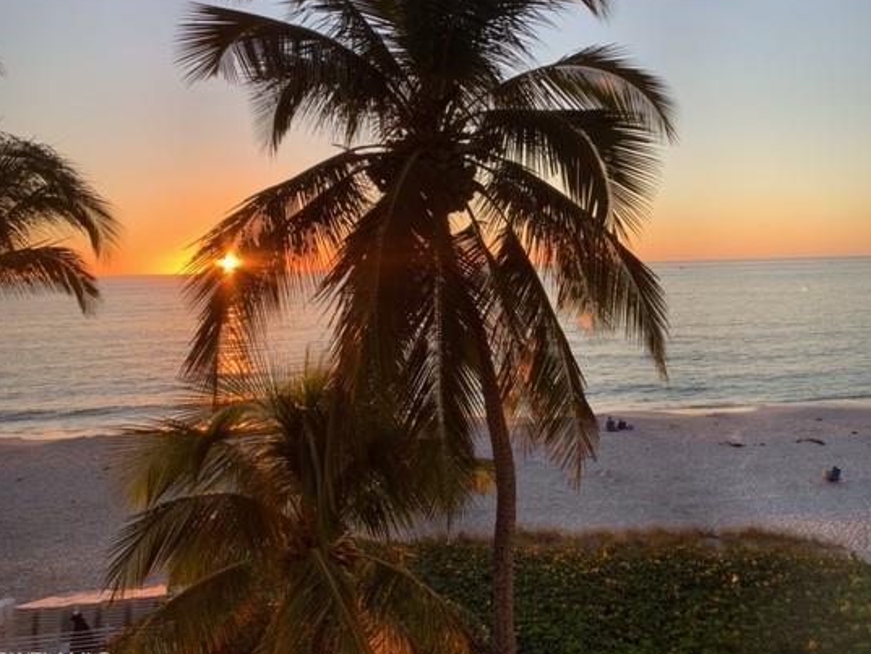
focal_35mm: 31
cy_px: 287
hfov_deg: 58.0
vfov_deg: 45.4
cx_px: 511
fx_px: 780
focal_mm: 4.25
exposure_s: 1/196
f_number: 1.8
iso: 25
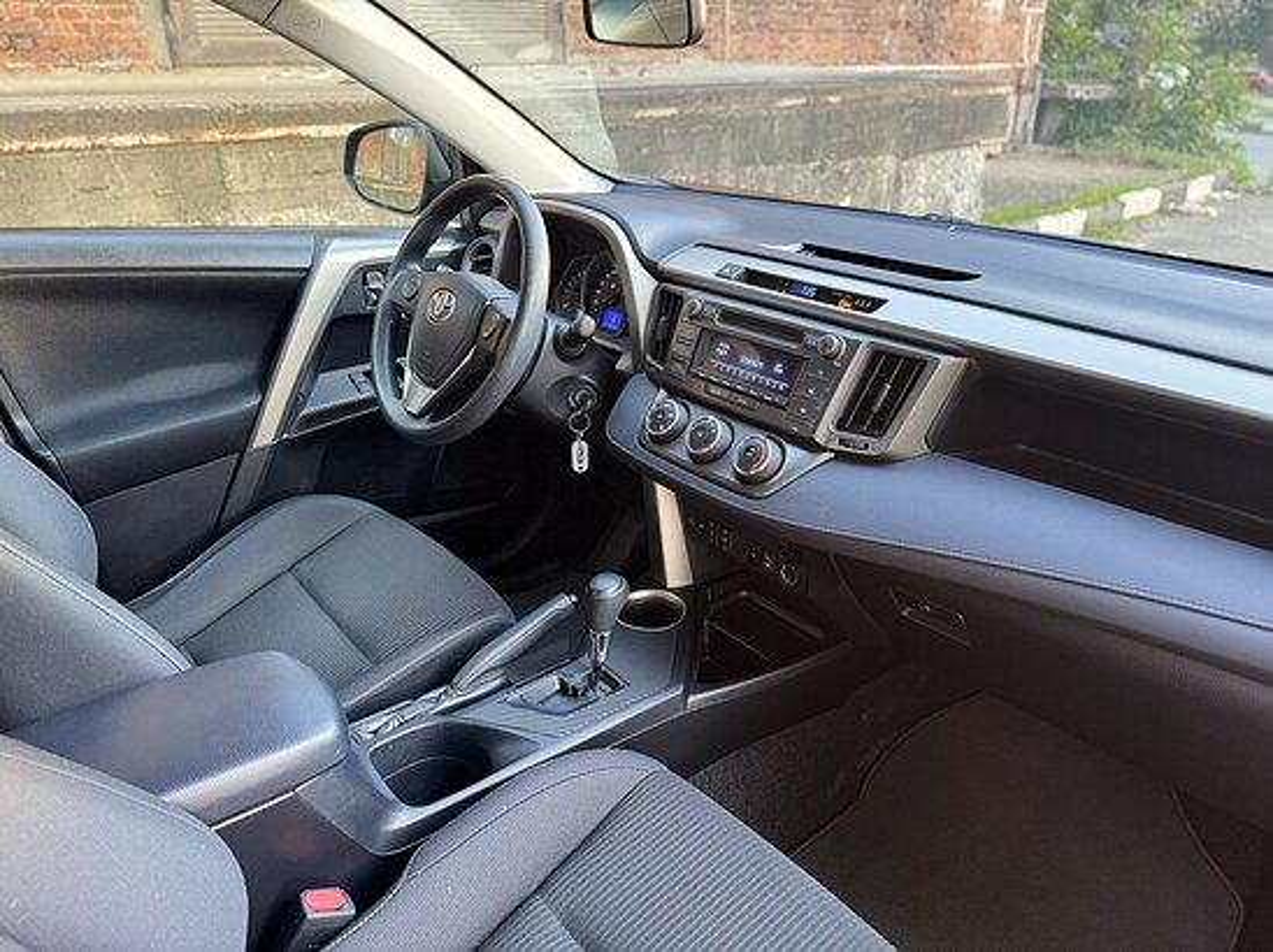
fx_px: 882
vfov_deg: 56.7
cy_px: 476
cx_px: 636
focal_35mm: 24
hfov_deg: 71.6
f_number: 1.78
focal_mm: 6.76
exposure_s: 1/60
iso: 250
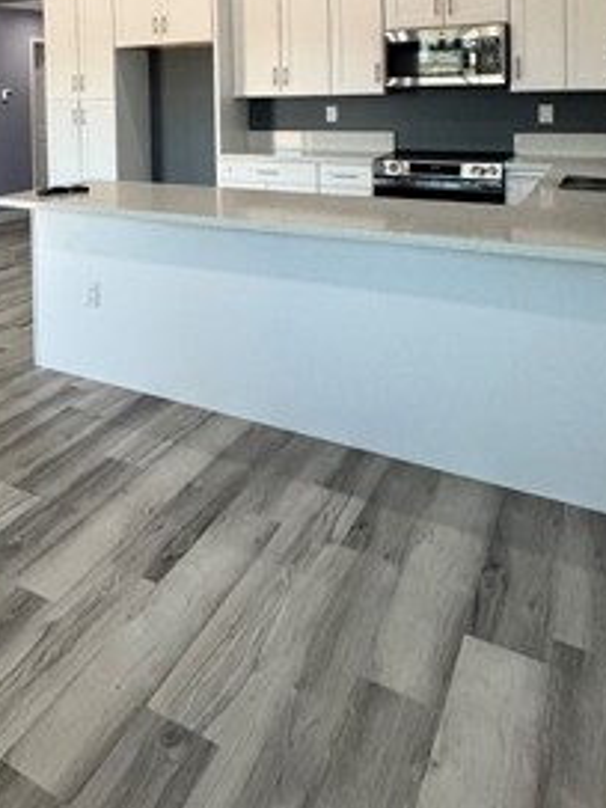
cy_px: 119
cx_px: 9
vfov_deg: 50.6
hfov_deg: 38.4
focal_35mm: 33
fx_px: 770
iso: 125
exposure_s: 1/120
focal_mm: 2.22
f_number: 2.2
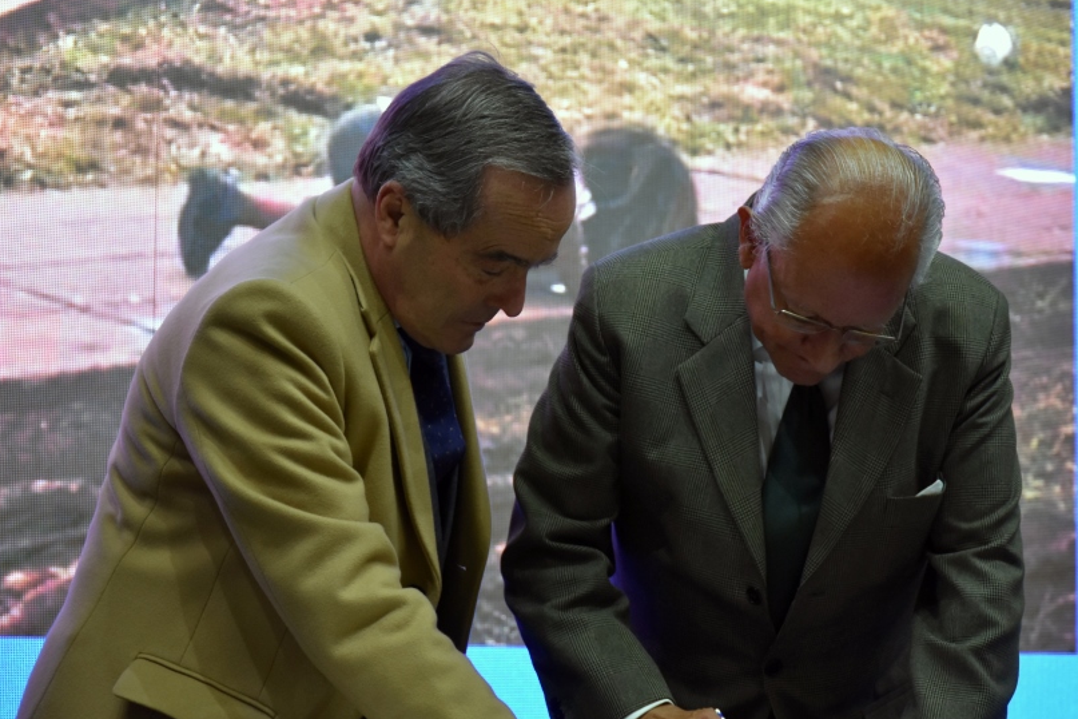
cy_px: 418
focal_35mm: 99
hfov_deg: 20.6
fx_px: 2964
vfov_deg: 13.8
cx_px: 637
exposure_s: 1/60
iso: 1250
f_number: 4.8
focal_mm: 52
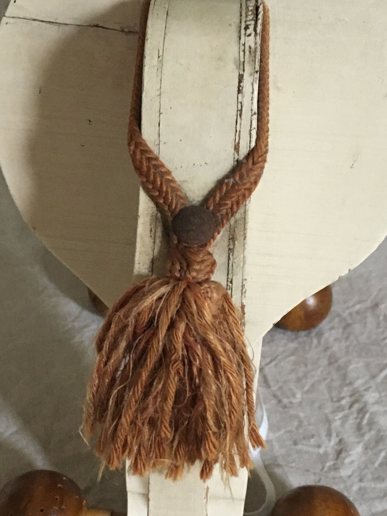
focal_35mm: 58
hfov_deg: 25.2
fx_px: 865
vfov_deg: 33.0
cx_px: 178
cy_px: 342
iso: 250
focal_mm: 4.15
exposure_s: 1/17
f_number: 2.2
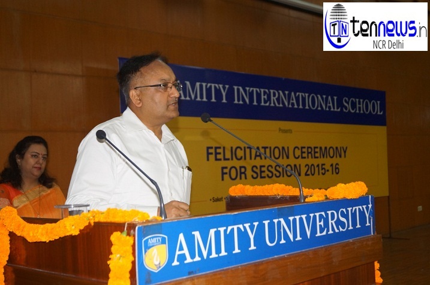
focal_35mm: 45
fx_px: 537
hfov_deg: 43.7
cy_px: 142
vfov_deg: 29.8
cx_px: 215
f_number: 4.5
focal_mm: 30
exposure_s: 1/60
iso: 800
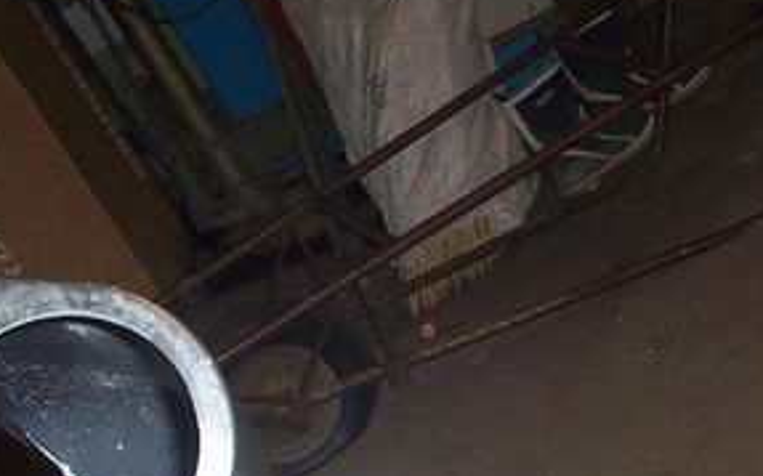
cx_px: 494
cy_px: 475
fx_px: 1870
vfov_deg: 14.3
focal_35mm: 90
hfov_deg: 23.0
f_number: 4.5
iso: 140
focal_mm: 4.99
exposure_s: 1/60
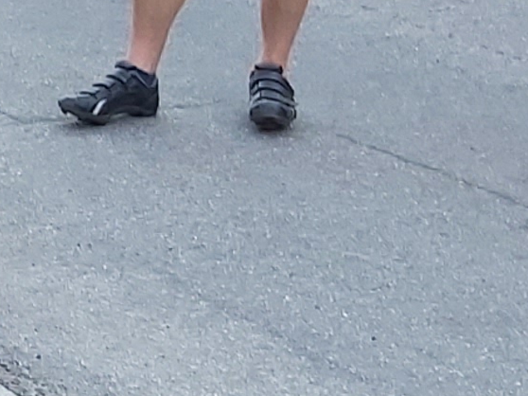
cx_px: -663
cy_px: 45
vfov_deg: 7.9
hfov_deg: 9.5
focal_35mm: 188
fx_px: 2866
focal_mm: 3.92
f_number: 1.7
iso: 64
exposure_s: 1/186
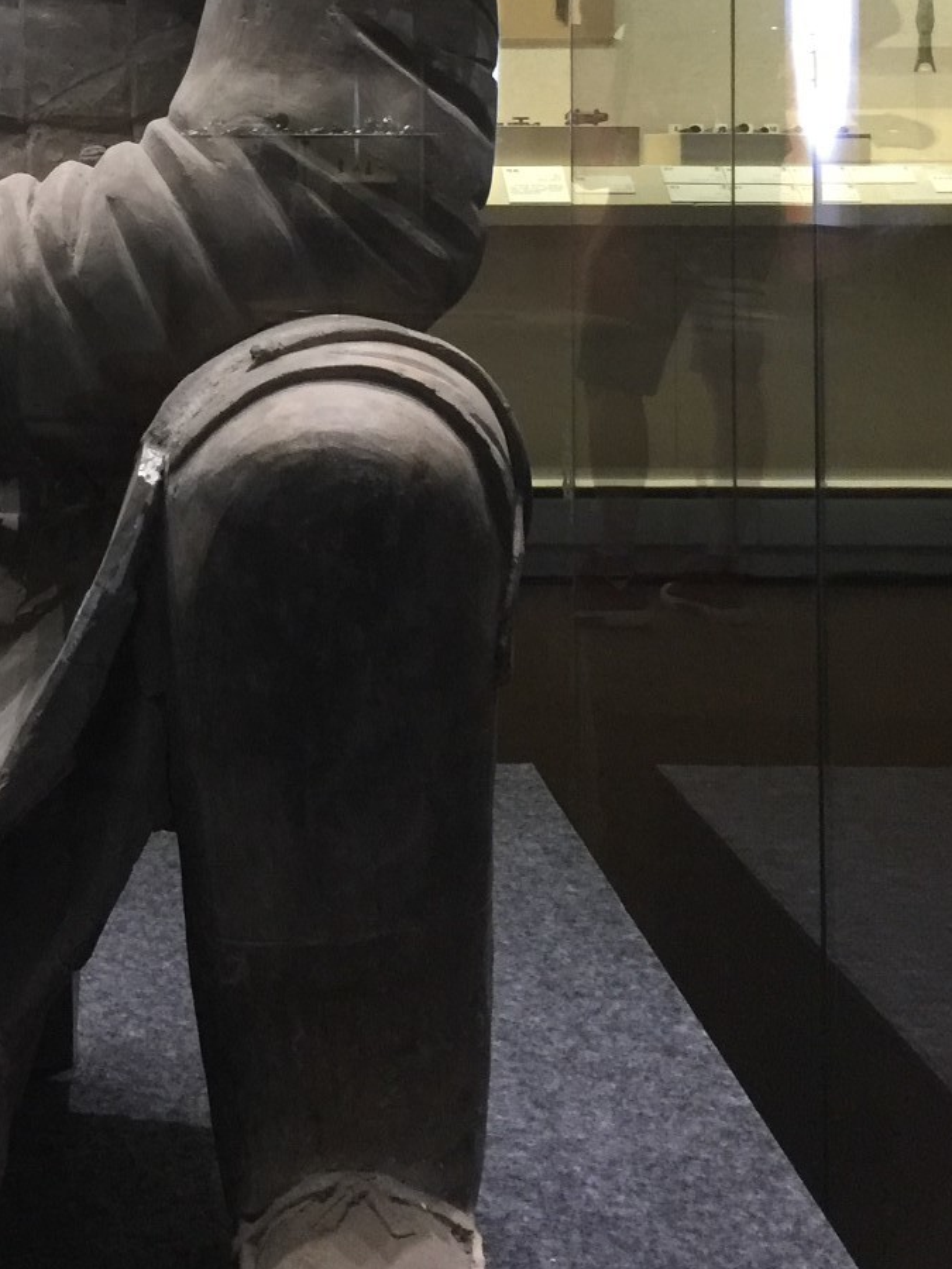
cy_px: 147
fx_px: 2420
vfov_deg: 28.4
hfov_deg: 21.8
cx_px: 130
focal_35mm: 66
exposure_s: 1/17
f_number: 2.2
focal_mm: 4.15
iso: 125
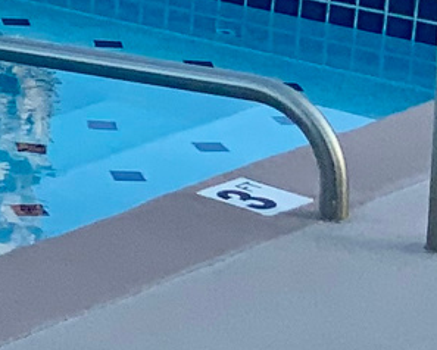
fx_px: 2524
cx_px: -678
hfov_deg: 8.8
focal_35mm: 195
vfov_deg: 7.9
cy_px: -44
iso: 16
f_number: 1.8
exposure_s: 1/473
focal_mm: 3
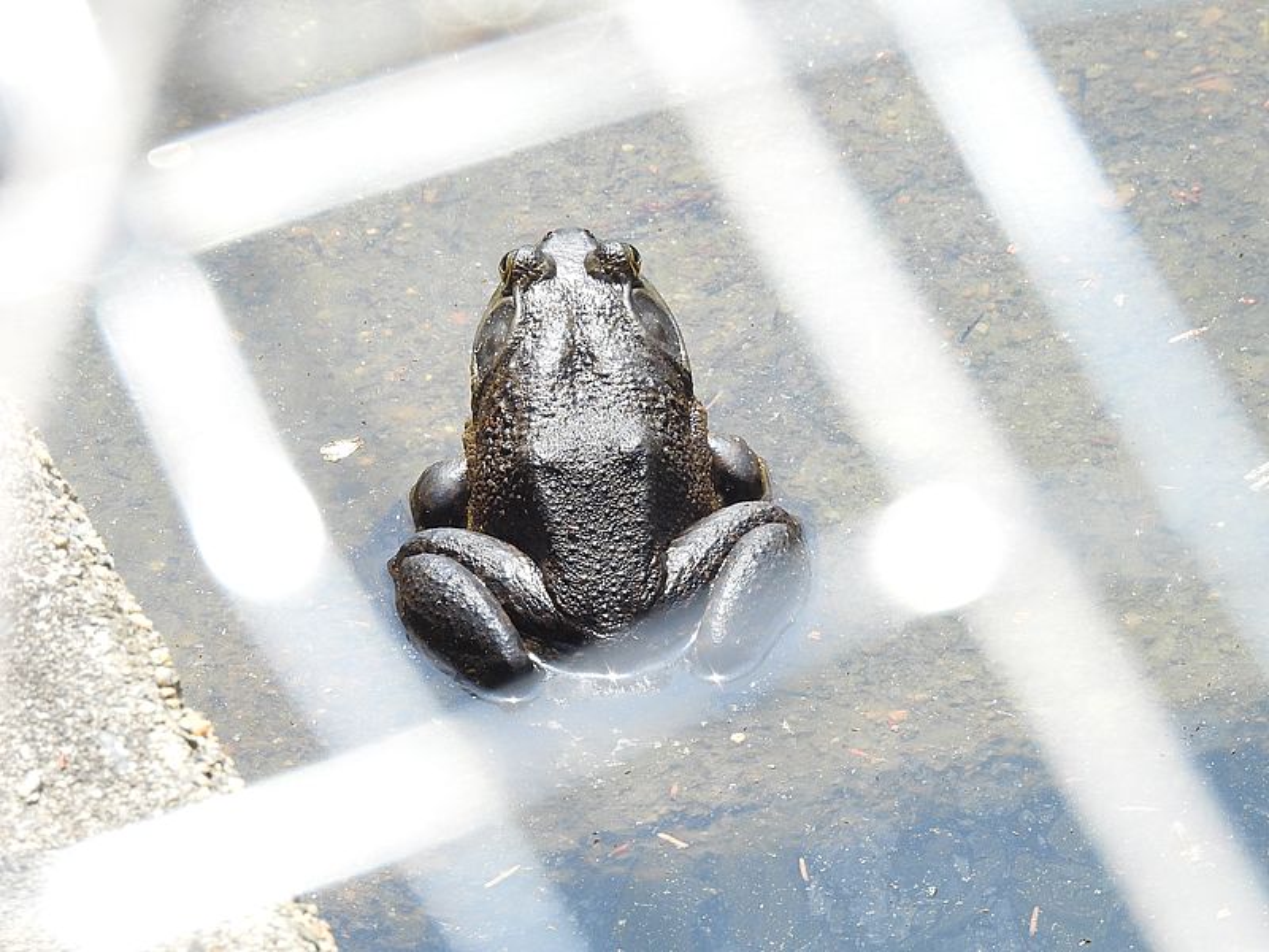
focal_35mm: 700
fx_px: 25662
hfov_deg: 2.8
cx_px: 634
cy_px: 476
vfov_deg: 2.1
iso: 320
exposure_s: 1/500
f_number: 5.6
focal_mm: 125
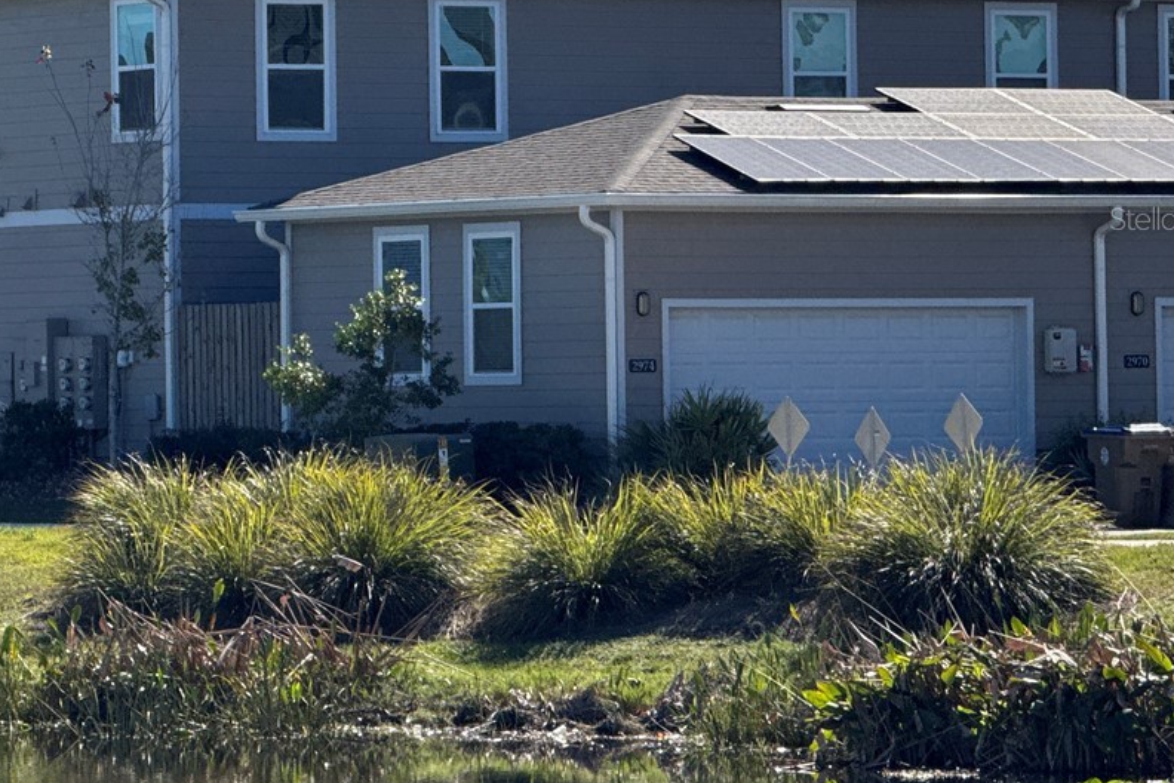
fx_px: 8217
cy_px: 218
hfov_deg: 8.1
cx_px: 64
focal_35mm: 252
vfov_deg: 5.5
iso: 50
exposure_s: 1/1730
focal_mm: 15.66
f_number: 2.8
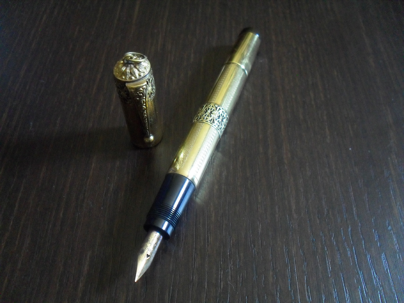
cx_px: 202
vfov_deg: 40.7
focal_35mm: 35
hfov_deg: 52.6
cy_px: 152
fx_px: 408
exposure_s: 1/15
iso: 400
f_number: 3.2
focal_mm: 6.3
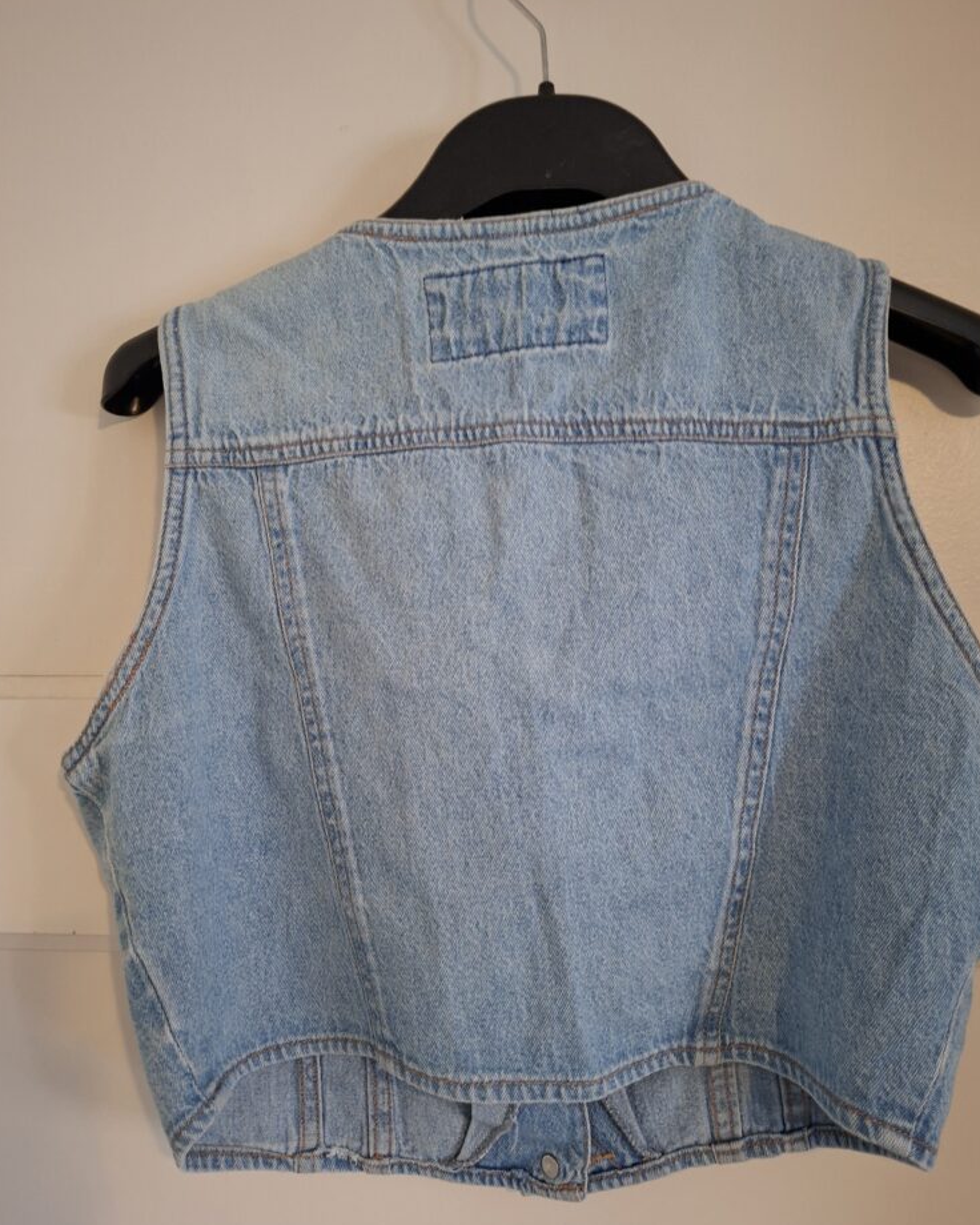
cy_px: 605
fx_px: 906
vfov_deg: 68.1
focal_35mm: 25
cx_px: 502
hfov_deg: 56.8
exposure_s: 1/24
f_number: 1.8
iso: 640
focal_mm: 5.54
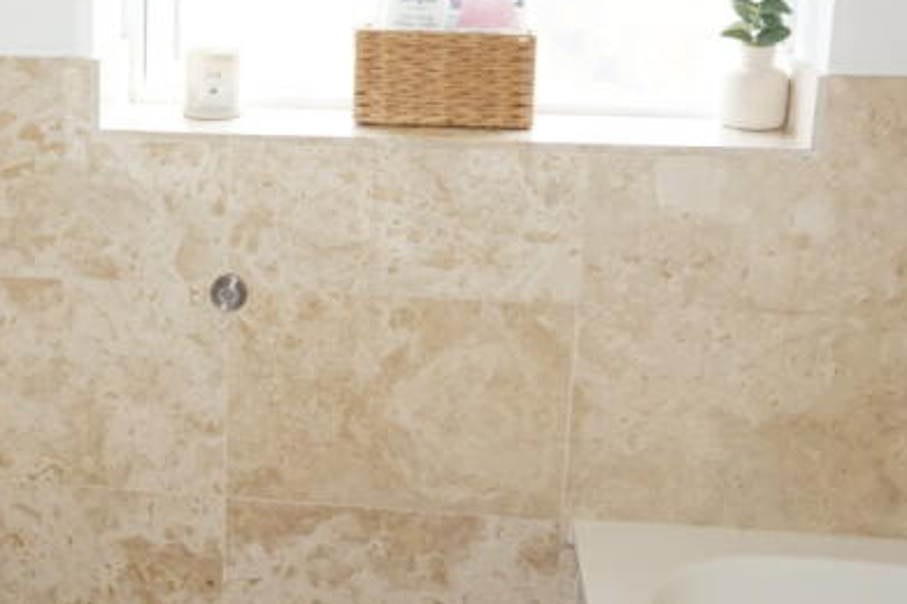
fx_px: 1587
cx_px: 91
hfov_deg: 30.5
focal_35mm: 63
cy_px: 223
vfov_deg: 21.5
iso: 400
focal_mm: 16
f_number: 4
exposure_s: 1/125
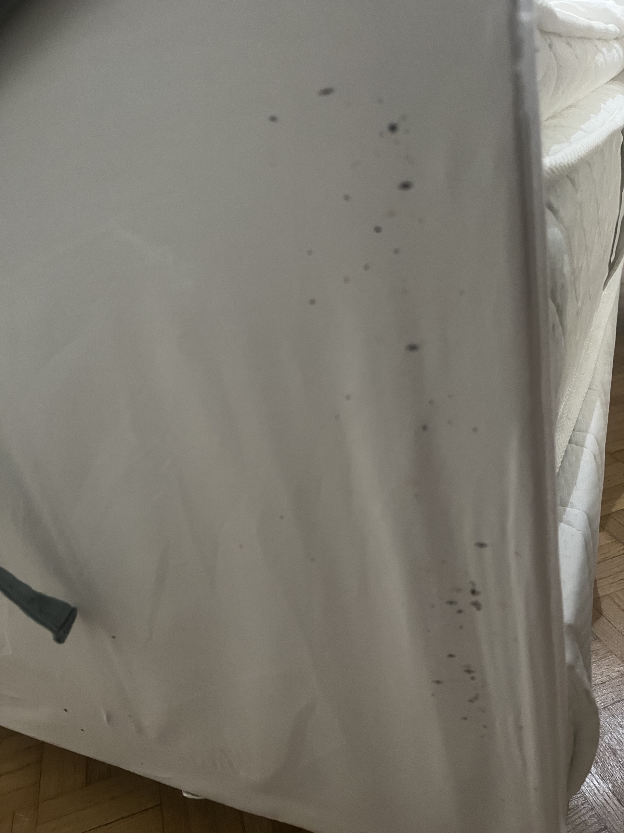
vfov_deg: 67.3
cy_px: 416
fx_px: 625
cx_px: 312
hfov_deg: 53.1
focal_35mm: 26
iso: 640
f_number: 1.6
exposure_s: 1/36
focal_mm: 5.1
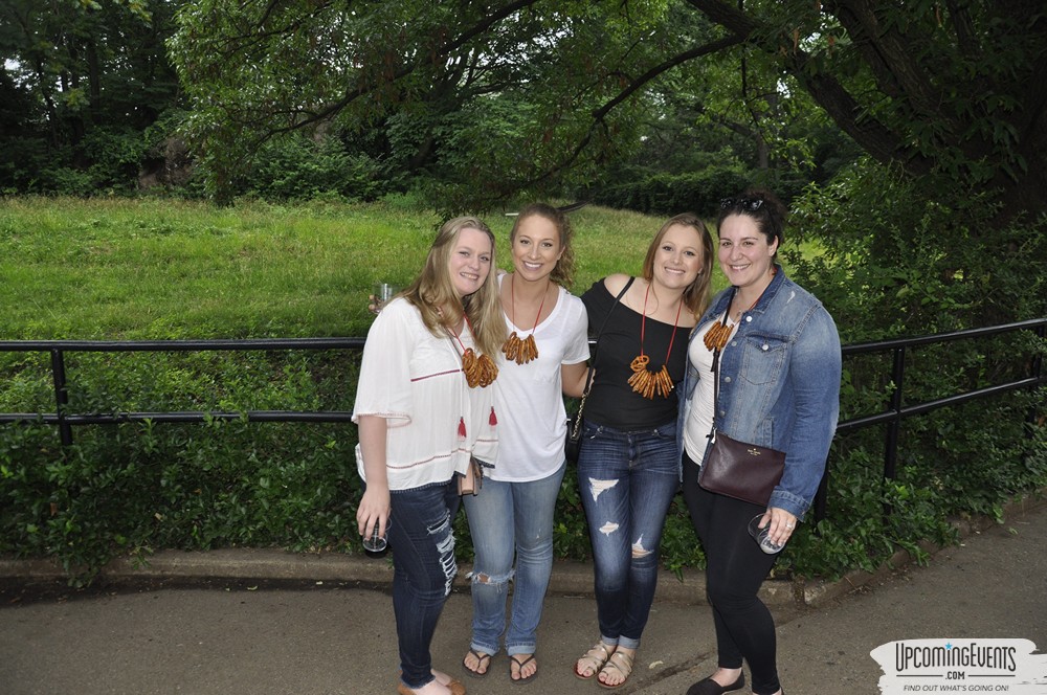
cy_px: 348
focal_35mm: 27
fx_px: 784
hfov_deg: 67.4
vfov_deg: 47.8
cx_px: 524
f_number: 3.5
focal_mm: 18
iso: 400
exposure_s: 1/60
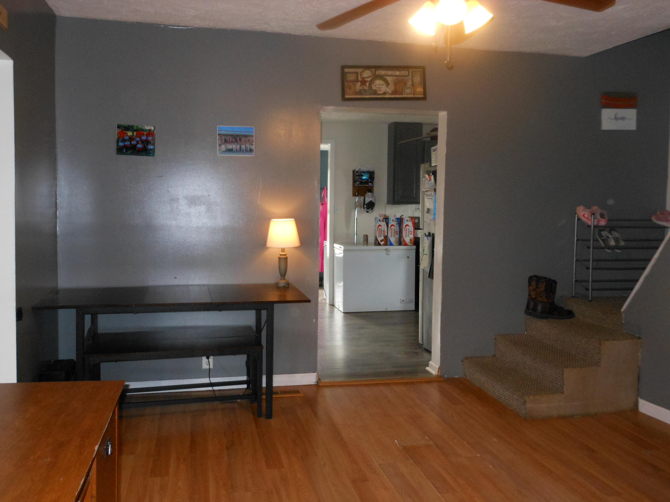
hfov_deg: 55.4
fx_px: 639
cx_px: 335
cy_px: 251
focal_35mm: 33
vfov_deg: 42.9
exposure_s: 1/25
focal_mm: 5.9
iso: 400
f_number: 4
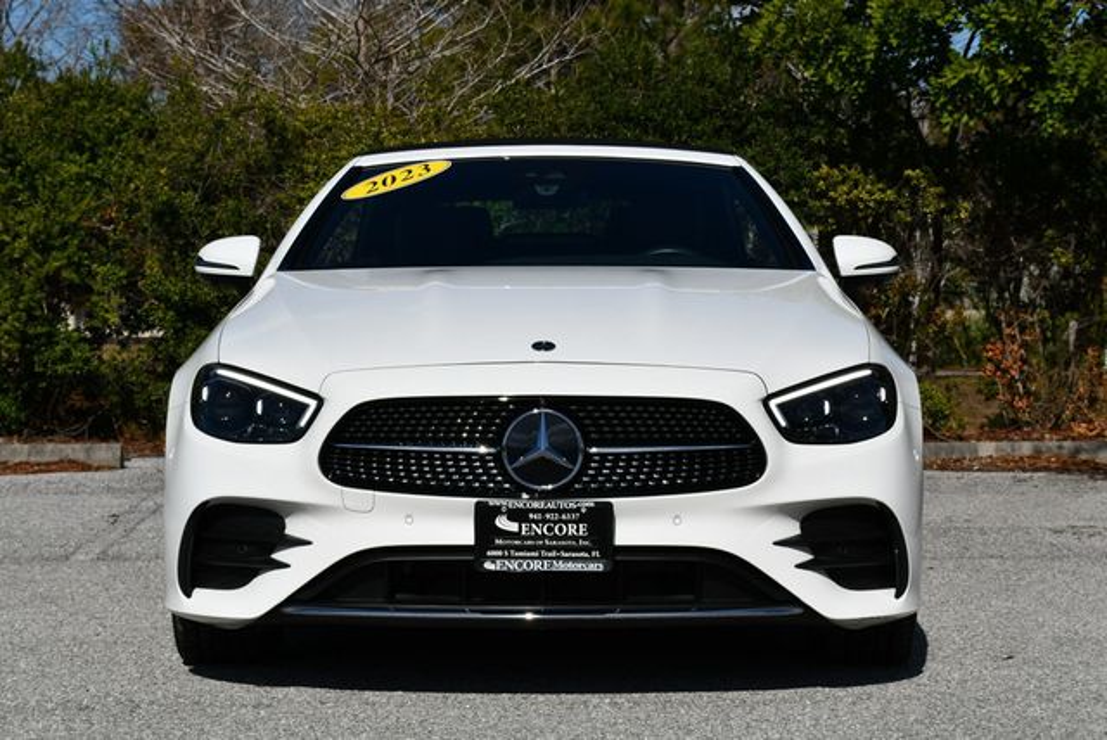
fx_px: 2955
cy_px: 370
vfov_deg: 14.3
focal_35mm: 96
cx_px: 554
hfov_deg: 21.2
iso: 100
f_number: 11
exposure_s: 1/500
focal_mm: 48
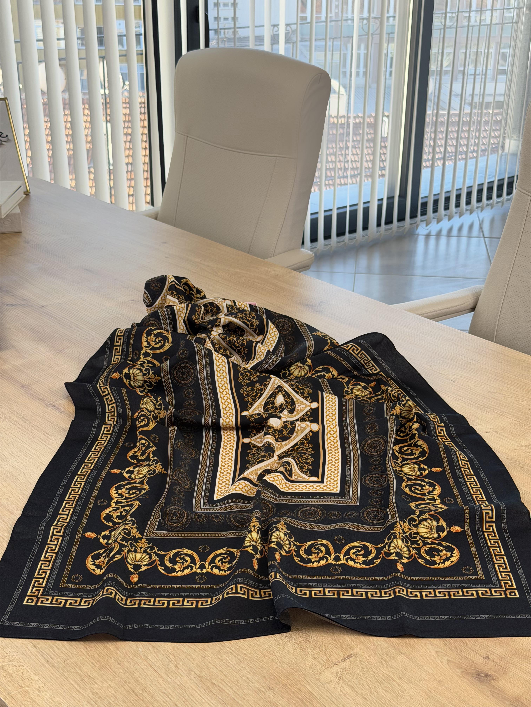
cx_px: 266
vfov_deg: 39.7
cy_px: 354
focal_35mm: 48
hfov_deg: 30.3
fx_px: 982
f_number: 1.78
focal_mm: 6.76
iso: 64
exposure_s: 1/236
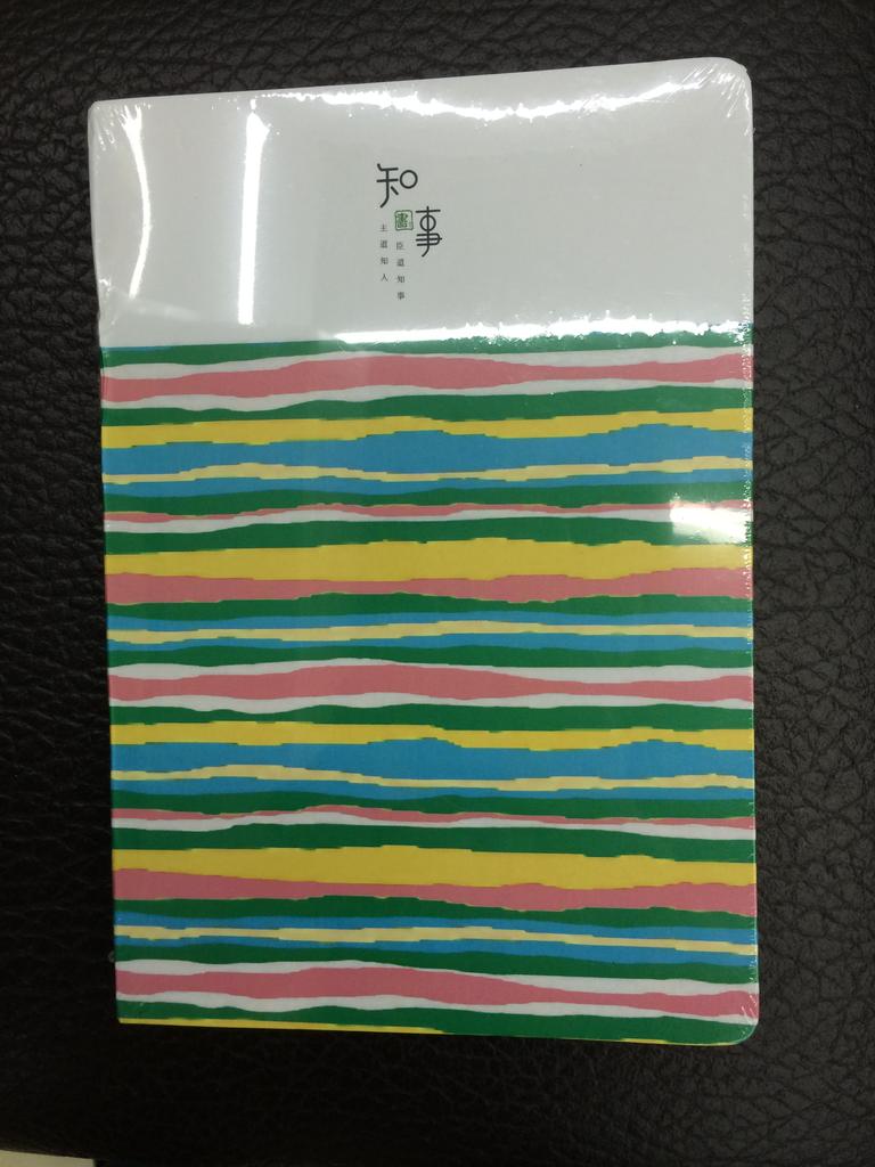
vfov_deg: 61.7
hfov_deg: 48.2
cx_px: 438
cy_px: 584
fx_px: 977
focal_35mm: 29
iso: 40
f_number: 2.2
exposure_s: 1/33
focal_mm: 4.15
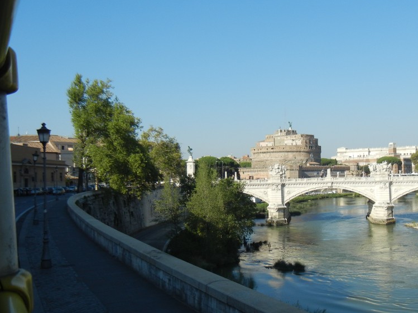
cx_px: 272
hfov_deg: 45.2
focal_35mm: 41
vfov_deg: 35.1
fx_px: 495
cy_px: 179
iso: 160
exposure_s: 1/364
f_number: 7
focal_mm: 5.4
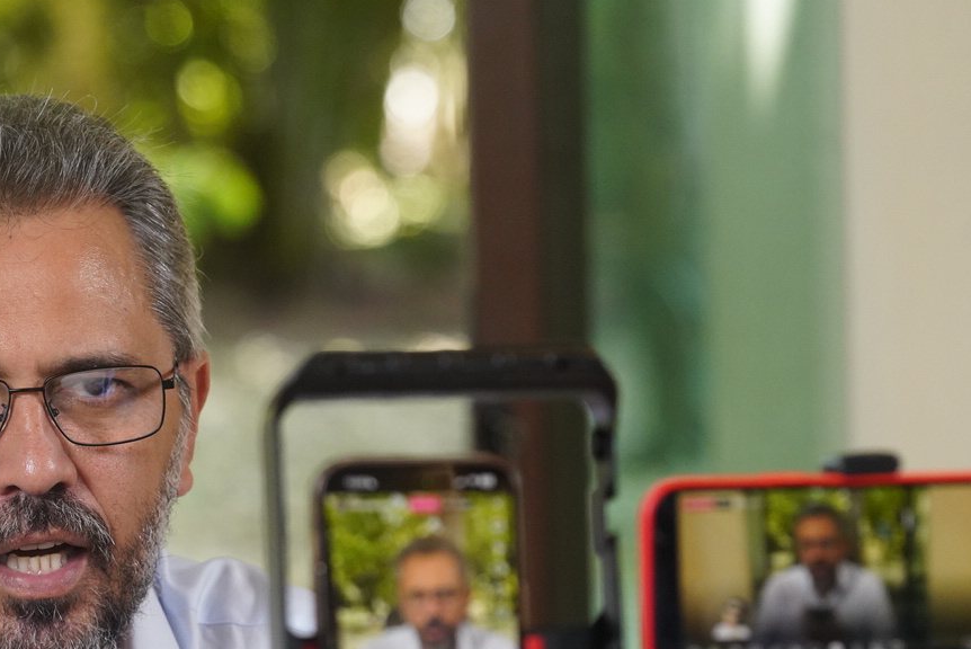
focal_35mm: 283
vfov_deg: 4.9
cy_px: 581
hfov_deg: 7.3
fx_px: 7638
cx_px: 89
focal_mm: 151
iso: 2500
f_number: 5.6
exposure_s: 1/160
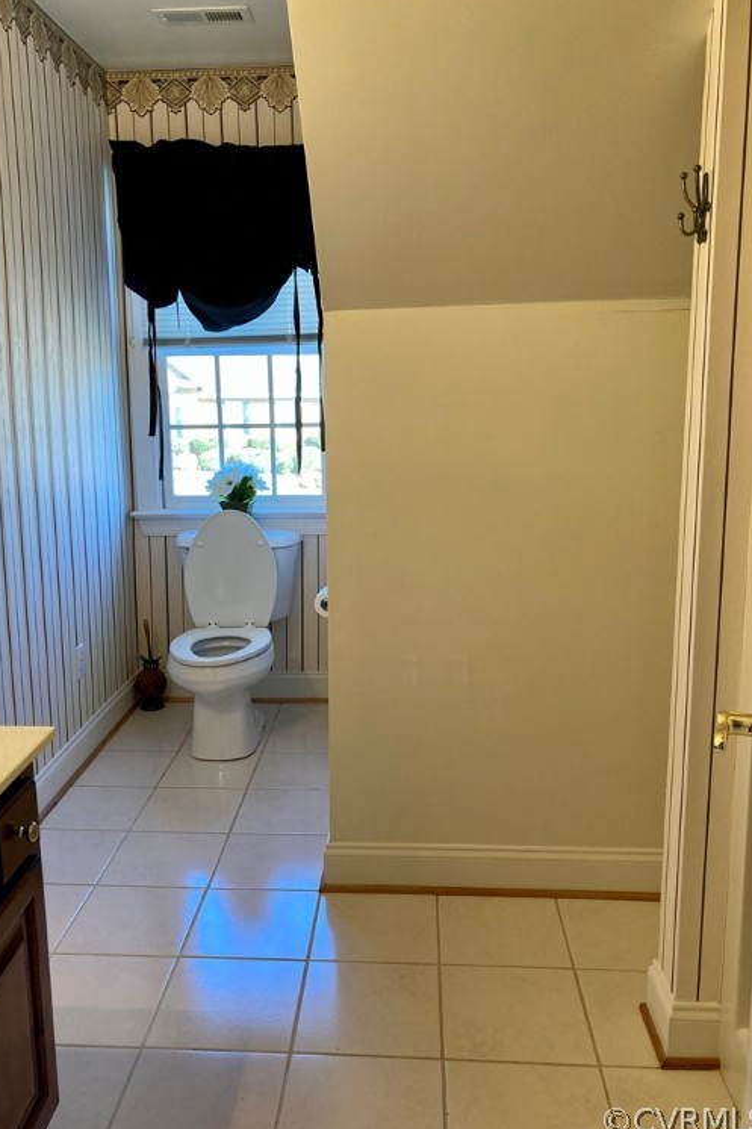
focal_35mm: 30
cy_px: 564
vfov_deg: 61.9
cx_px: 340
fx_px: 940
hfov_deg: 43.5
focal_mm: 3.99
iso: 100
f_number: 1.8
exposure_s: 1/60
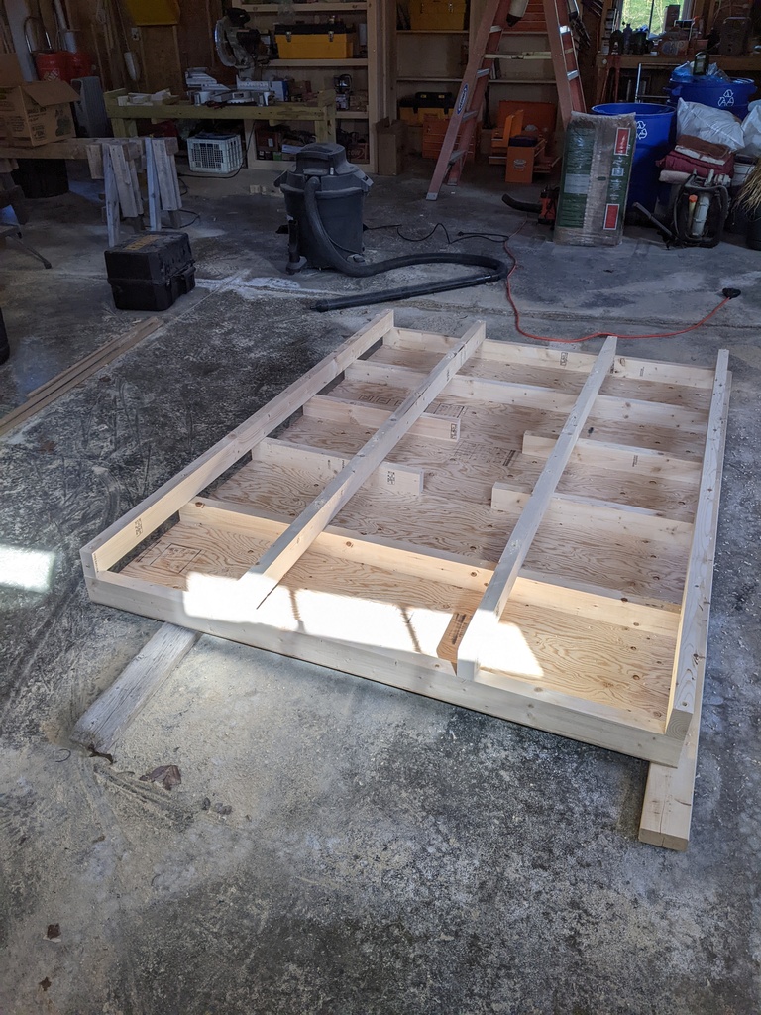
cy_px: 508
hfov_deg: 51.4
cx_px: 380
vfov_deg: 65.3
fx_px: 791
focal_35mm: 27
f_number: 1.8
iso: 47
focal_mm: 4.44
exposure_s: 1/244
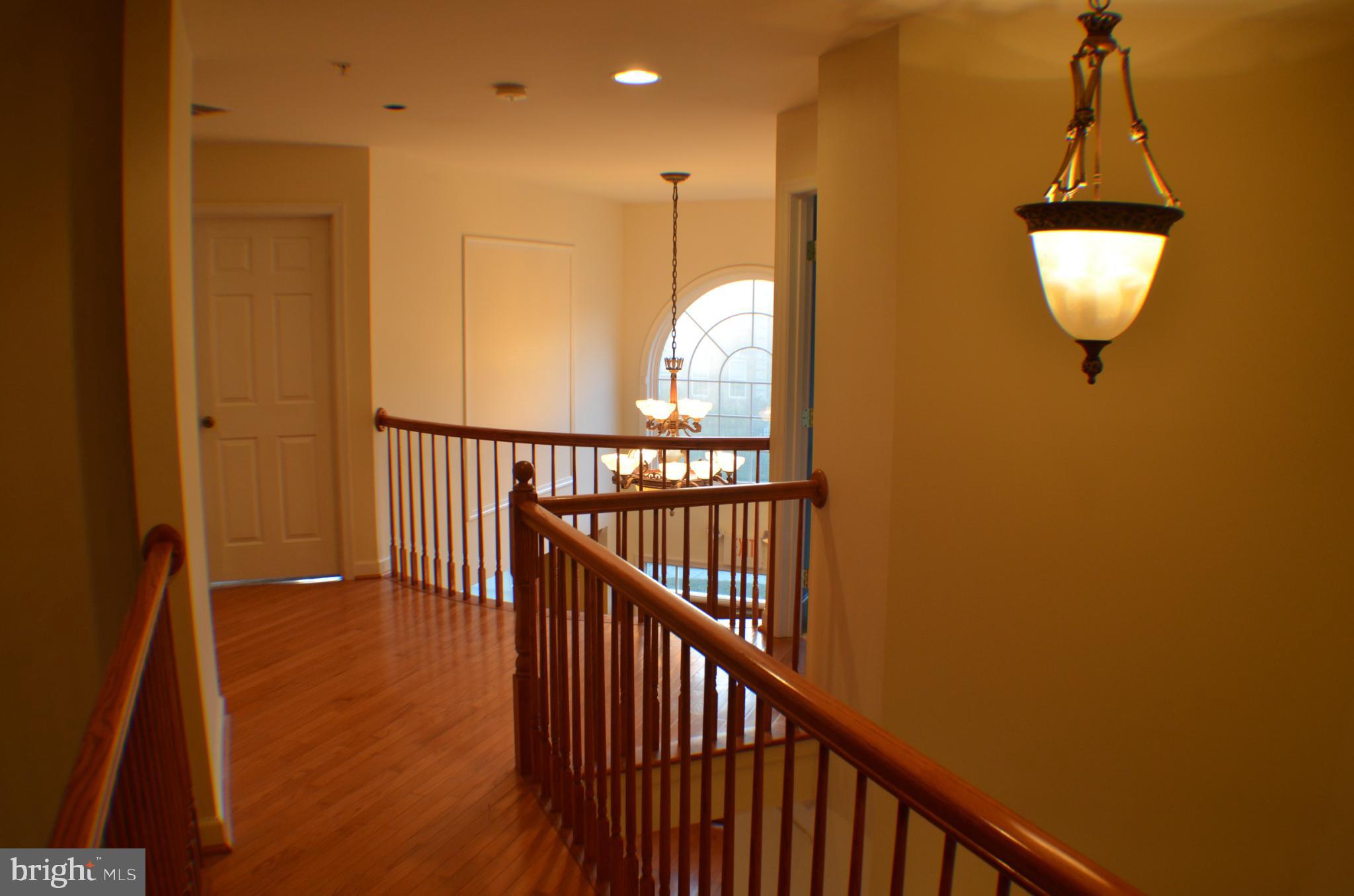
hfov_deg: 57.3
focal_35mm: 33
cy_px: 448
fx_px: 1238
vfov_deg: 39.8
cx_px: 677
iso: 400
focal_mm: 22
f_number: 4
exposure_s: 1/60
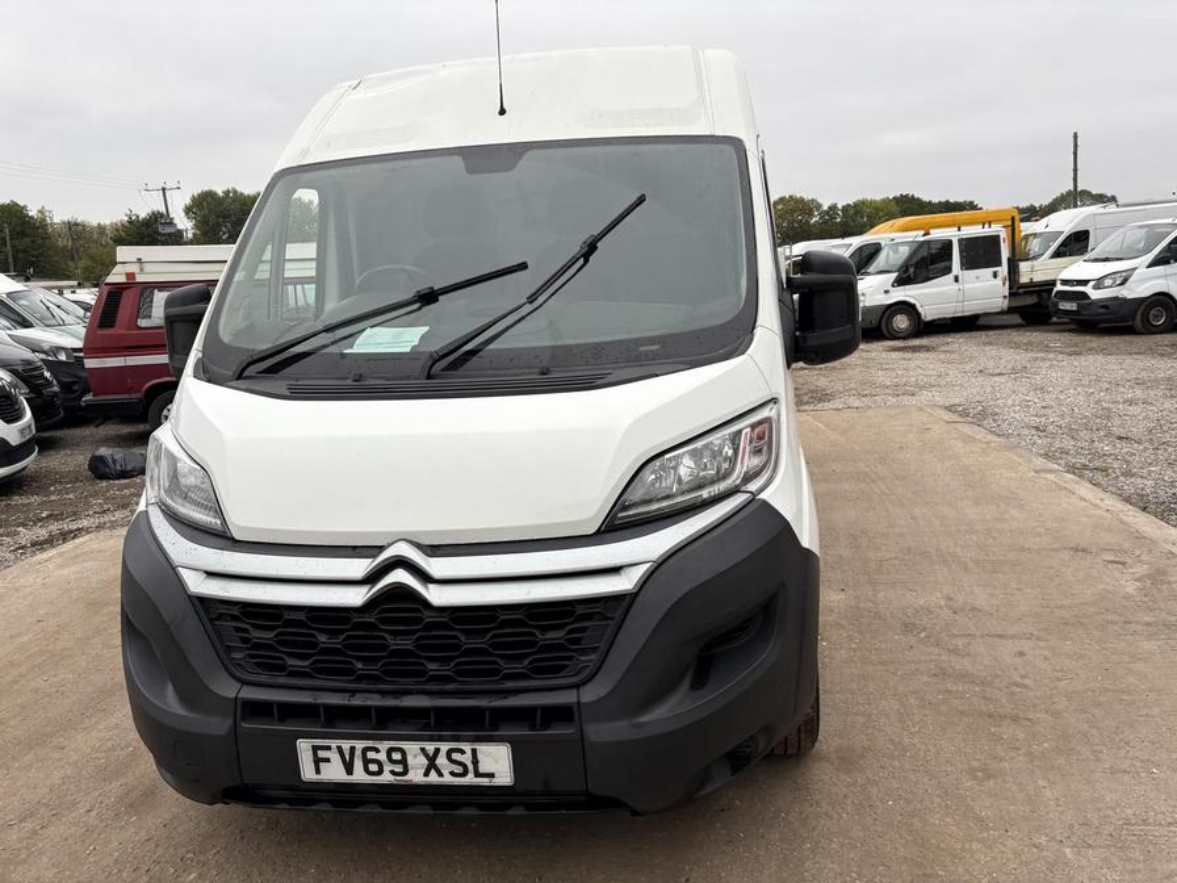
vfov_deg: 53.1
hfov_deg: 67.3
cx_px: 588
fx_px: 884
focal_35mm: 26
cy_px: 442
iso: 50
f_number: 1.6
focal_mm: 5.96
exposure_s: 1/680
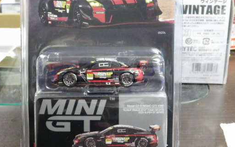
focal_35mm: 66
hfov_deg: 31.0
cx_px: 103
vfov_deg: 19.6
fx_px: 423
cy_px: 47
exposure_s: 1/25
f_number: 3.8
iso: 1250
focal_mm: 9
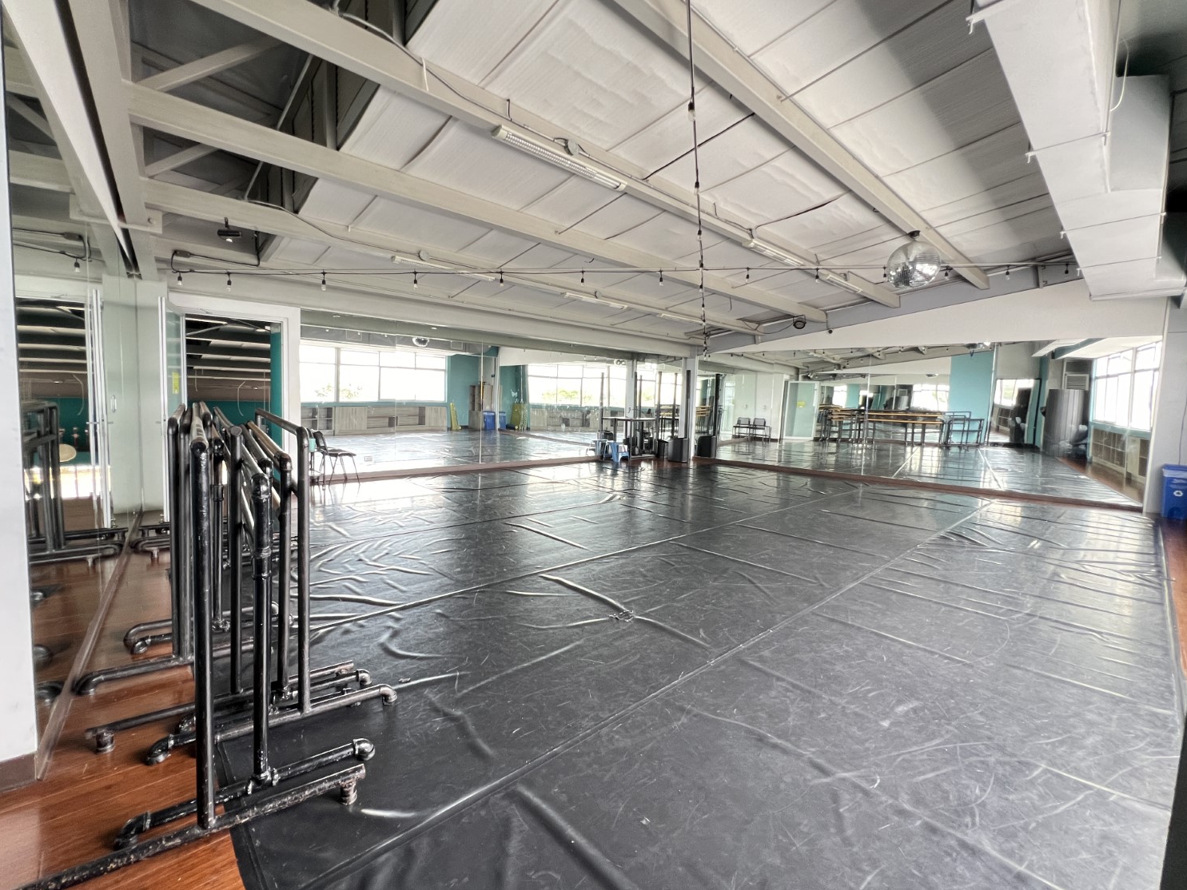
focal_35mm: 14
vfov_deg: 85.7
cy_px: 440
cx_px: 568
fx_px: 480
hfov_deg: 102.0
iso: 250
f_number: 1.8
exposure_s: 1/72
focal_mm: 1.57
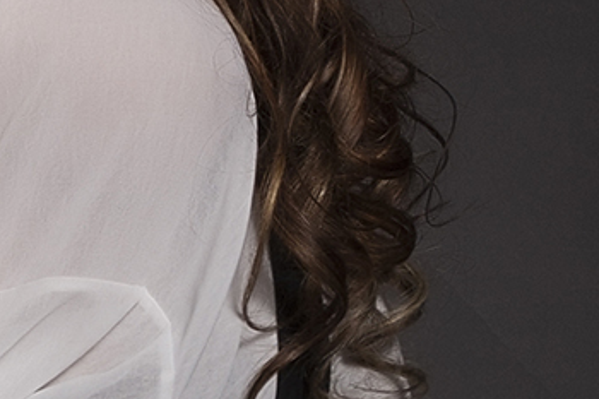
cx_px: 44
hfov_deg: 6.0
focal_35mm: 343
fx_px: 5704
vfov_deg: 4.0
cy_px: 464
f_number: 9
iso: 200
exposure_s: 1/500
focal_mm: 50
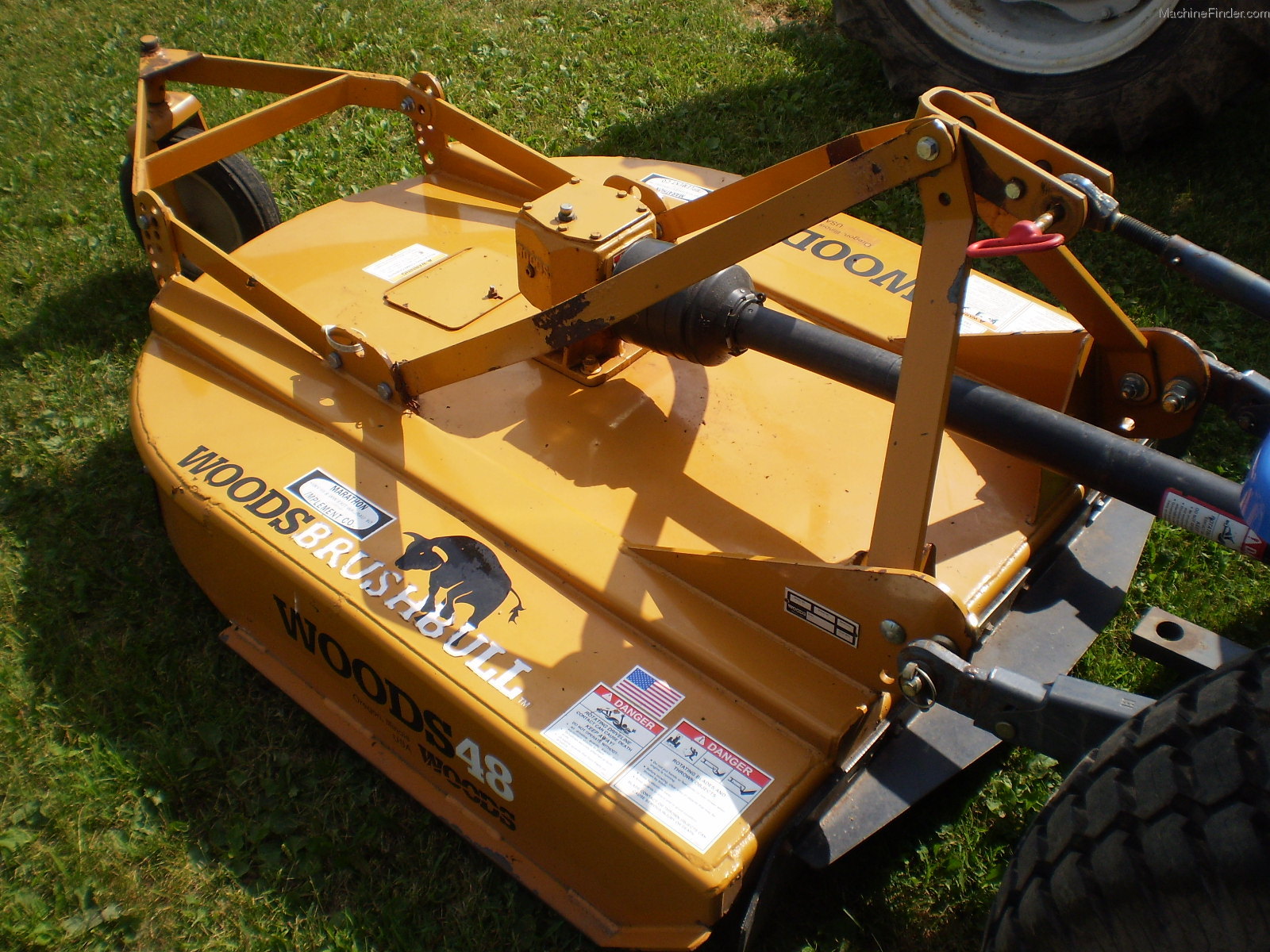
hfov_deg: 51.4
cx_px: 635
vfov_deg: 39.7
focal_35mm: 36
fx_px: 1321
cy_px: 476
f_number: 4.6
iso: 64
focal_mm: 6.3
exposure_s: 1/640
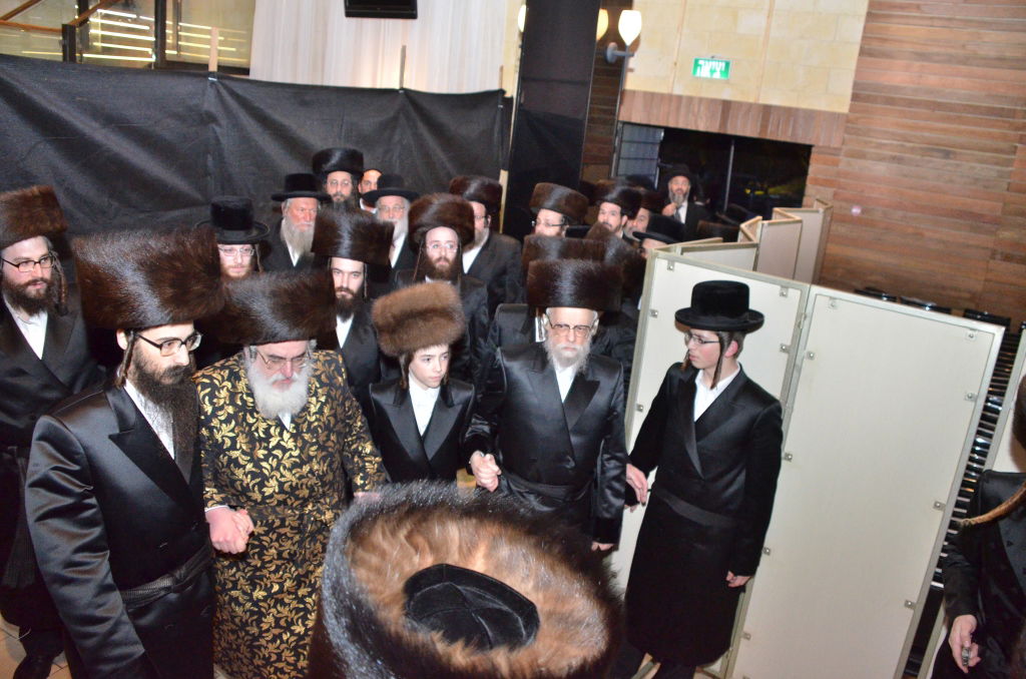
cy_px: 340
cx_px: 513
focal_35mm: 27
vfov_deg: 47.7
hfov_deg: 67.5
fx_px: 768
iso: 3200
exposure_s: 1/200
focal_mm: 18
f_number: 3.5
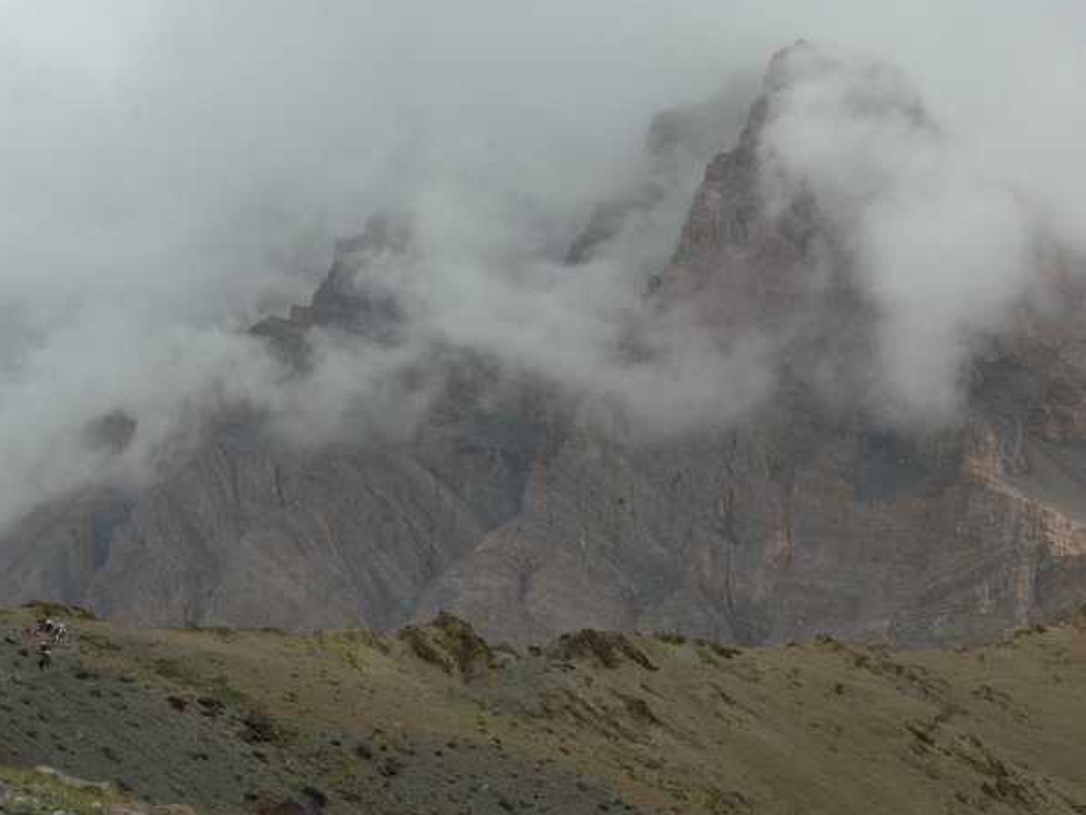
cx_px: 445
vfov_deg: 12.1
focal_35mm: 122
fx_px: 3827
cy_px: 425
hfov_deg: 16.1
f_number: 10
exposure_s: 1/400
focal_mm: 70
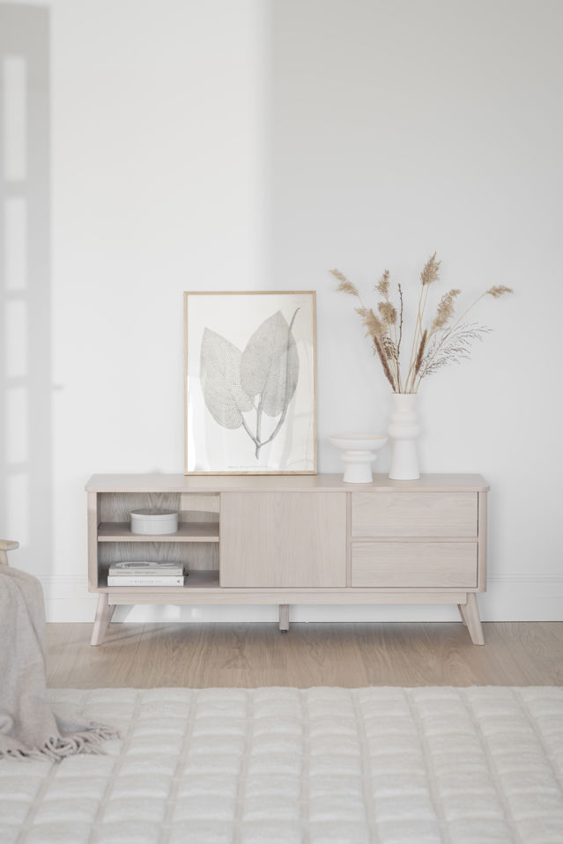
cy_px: 422
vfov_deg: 23.9
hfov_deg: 16.1
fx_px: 1993
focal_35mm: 85
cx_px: 282
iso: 160
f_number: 3.5
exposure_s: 1/25
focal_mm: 85
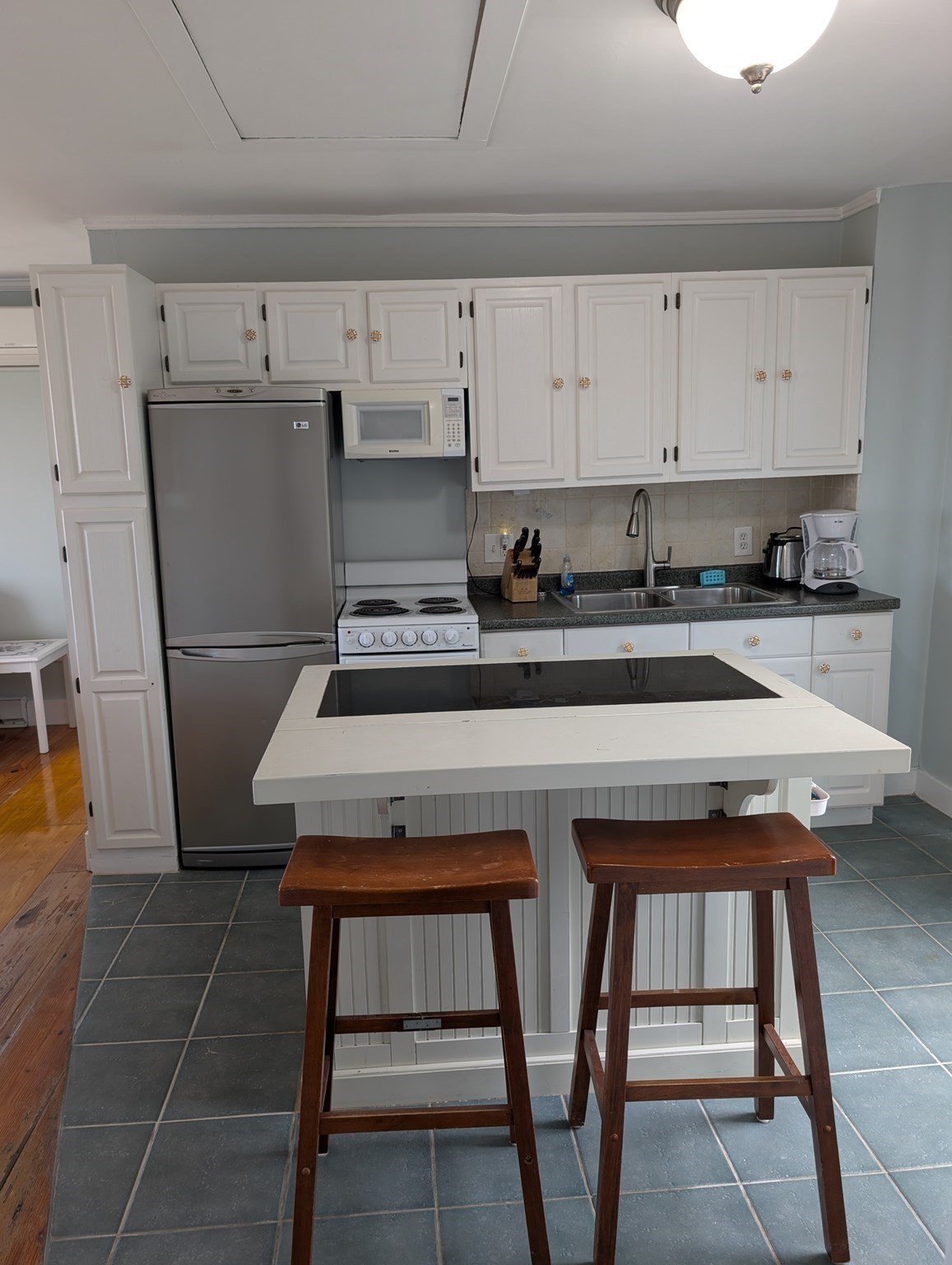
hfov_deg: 56.9
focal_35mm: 24
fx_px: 878
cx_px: 476
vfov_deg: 71.5
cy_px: 632
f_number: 1.68
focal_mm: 6.9
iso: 21
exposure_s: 1/30
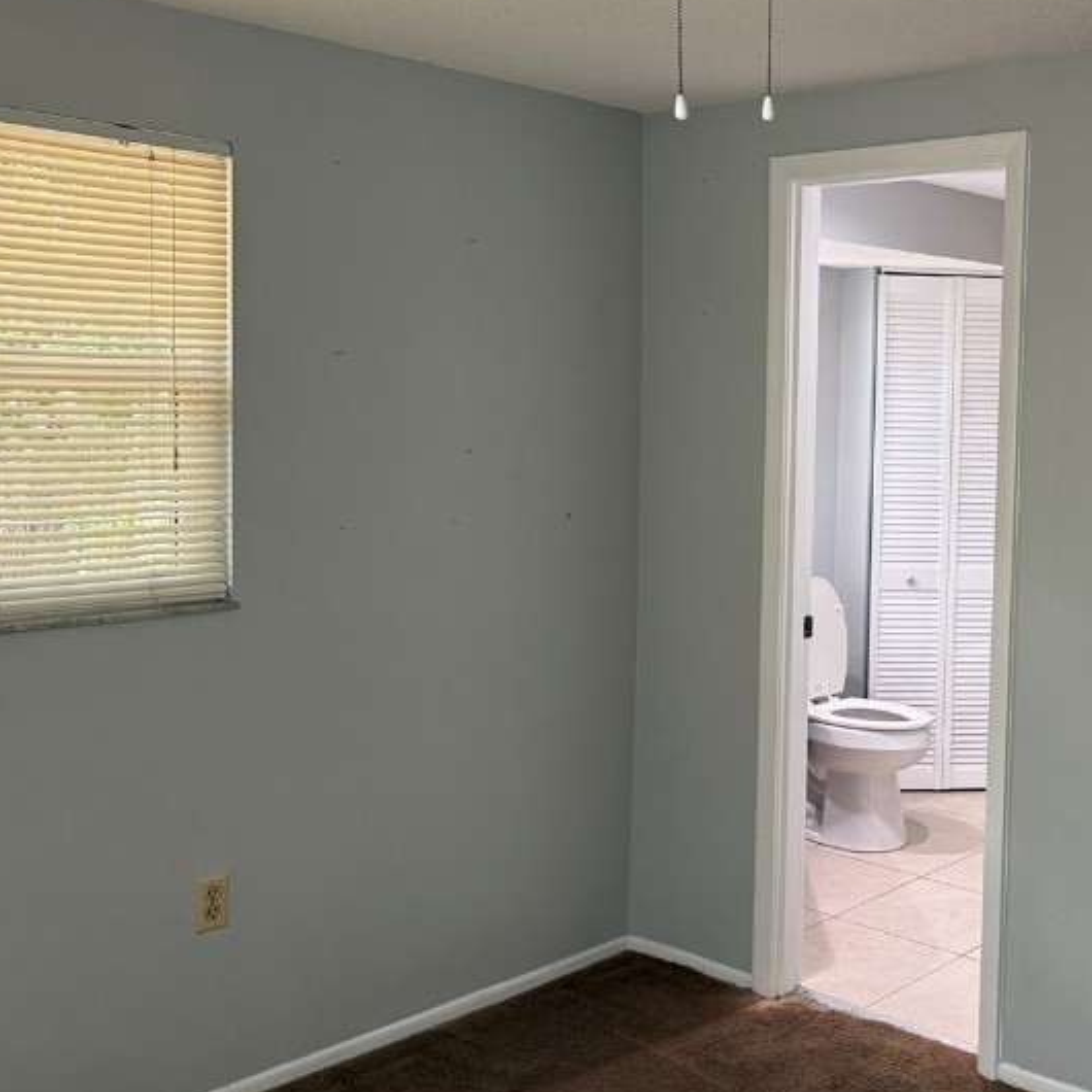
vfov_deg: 40.9
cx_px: 834
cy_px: 497
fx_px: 1463
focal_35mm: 41
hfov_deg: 39.7
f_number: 1.78
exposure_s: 1/120
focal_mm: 6.76
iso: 250
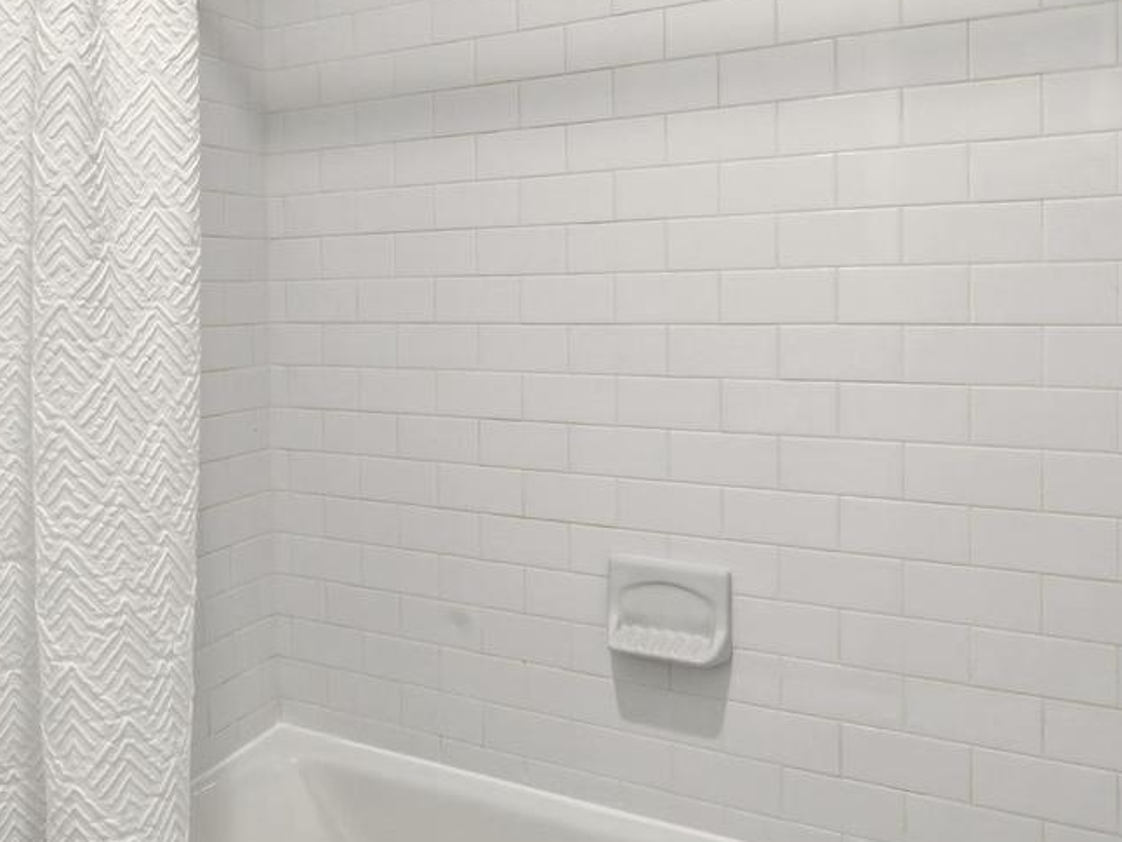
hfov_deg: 58.1
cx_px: 340
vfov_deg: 46.4
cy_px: 309
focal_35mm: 30
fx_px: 973
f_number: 10
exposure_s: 1/50
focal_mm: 14
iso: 250
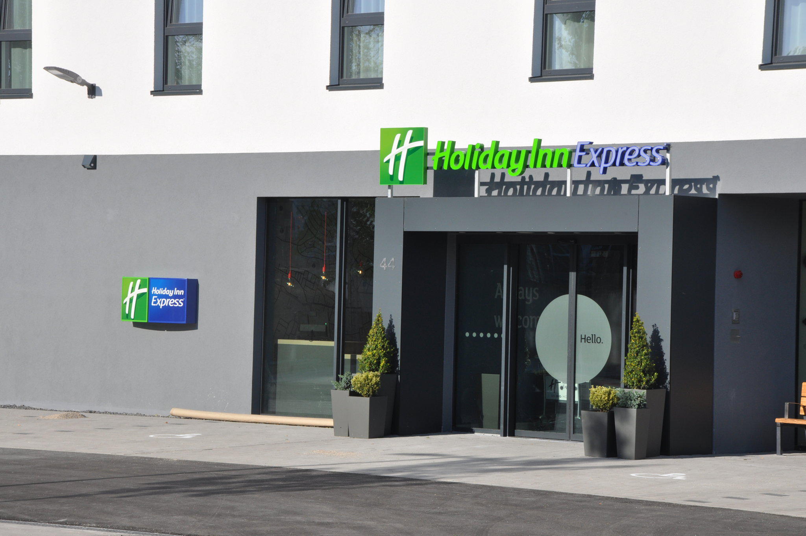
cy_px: 268
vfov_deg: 12.1
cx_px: 403
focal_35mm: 112
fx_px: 2516
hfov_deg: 18.2
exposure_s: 1/200
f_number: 16
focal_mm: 75
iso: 200
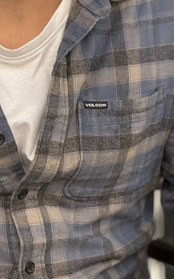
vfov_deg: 7.4
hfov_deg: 4.7
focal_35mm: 281
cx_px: 20
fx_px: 2132
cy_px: -28
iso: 125
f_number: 2.8
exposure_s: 1/99
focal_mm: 15.66
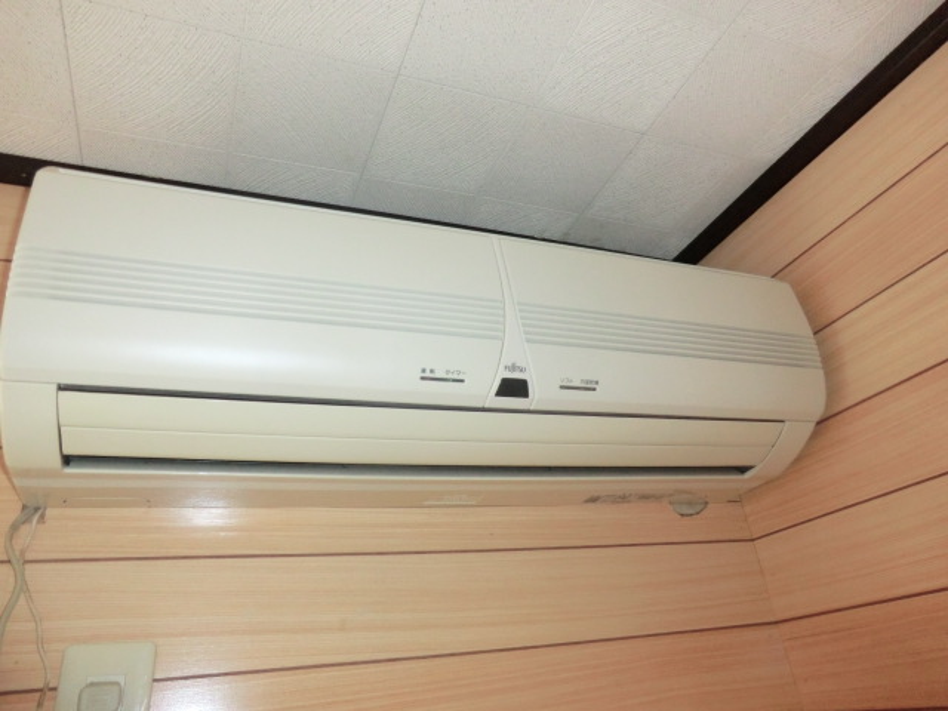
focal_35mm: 24
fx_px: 657
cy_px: 356
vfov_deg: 56.8
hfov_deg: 71.6
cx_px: 474
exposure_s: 1/40
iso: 400
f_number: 3.2
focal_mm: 4.3
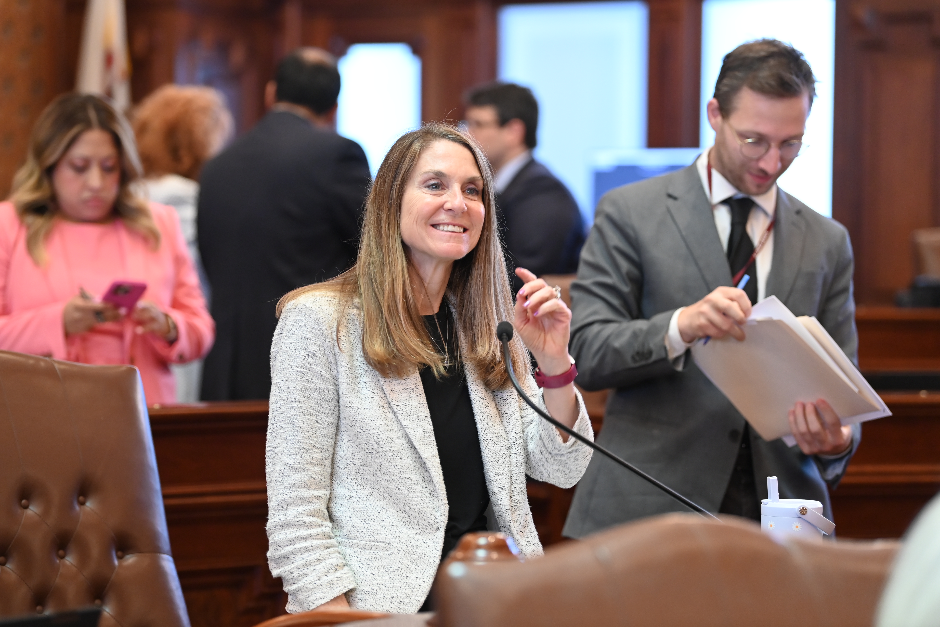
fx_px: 3133
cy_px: 314
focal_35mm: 120
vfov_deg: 11.4
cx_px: 470
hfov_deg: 17.1
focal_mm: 120
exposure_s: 1/200
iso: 3200
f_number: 2.8
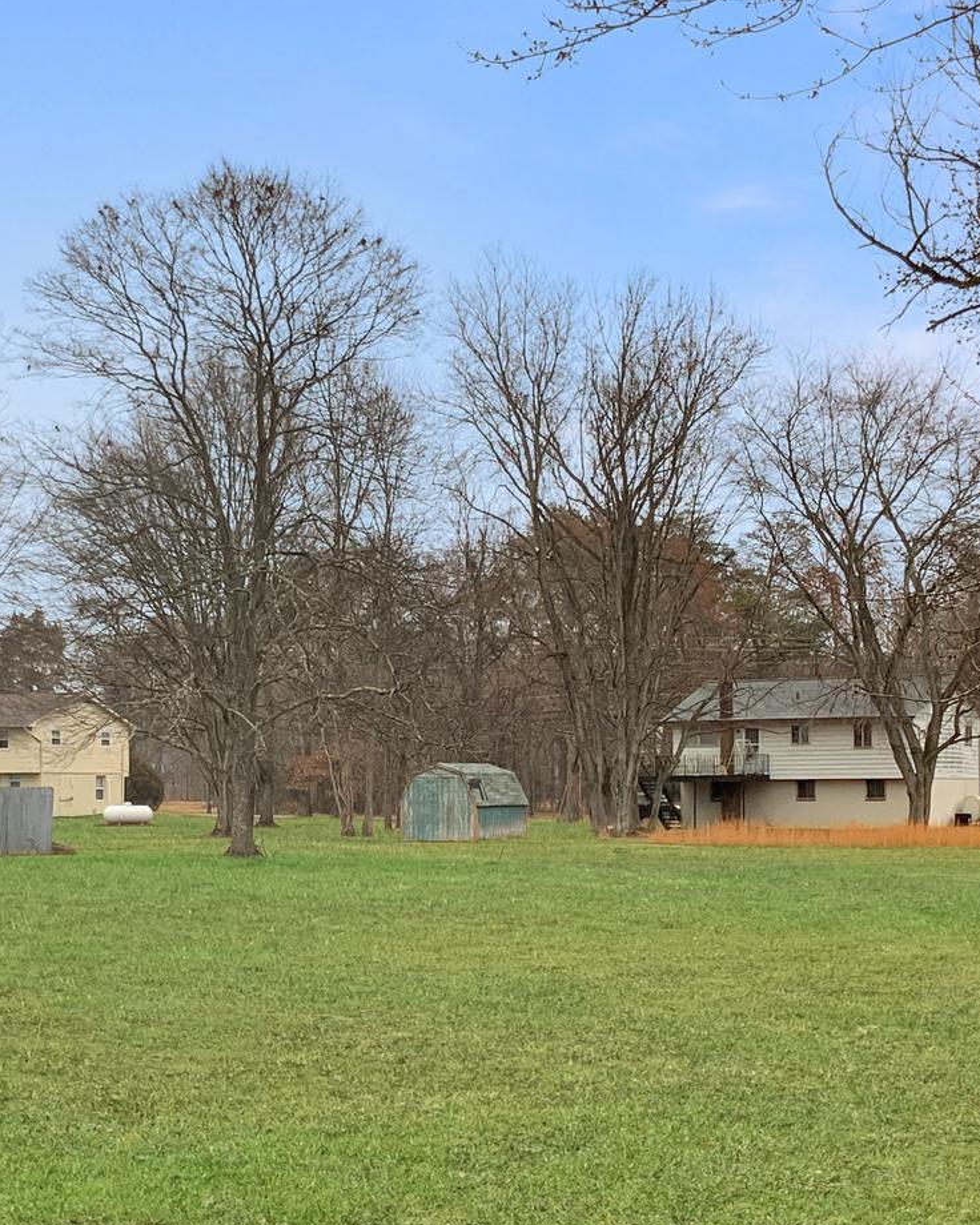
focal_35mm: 63
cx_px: 297
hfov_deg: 24.1
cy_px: 804
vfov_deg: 29.8
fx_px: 2284
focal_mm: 3
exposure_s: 1/120
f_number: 1.8
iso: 50
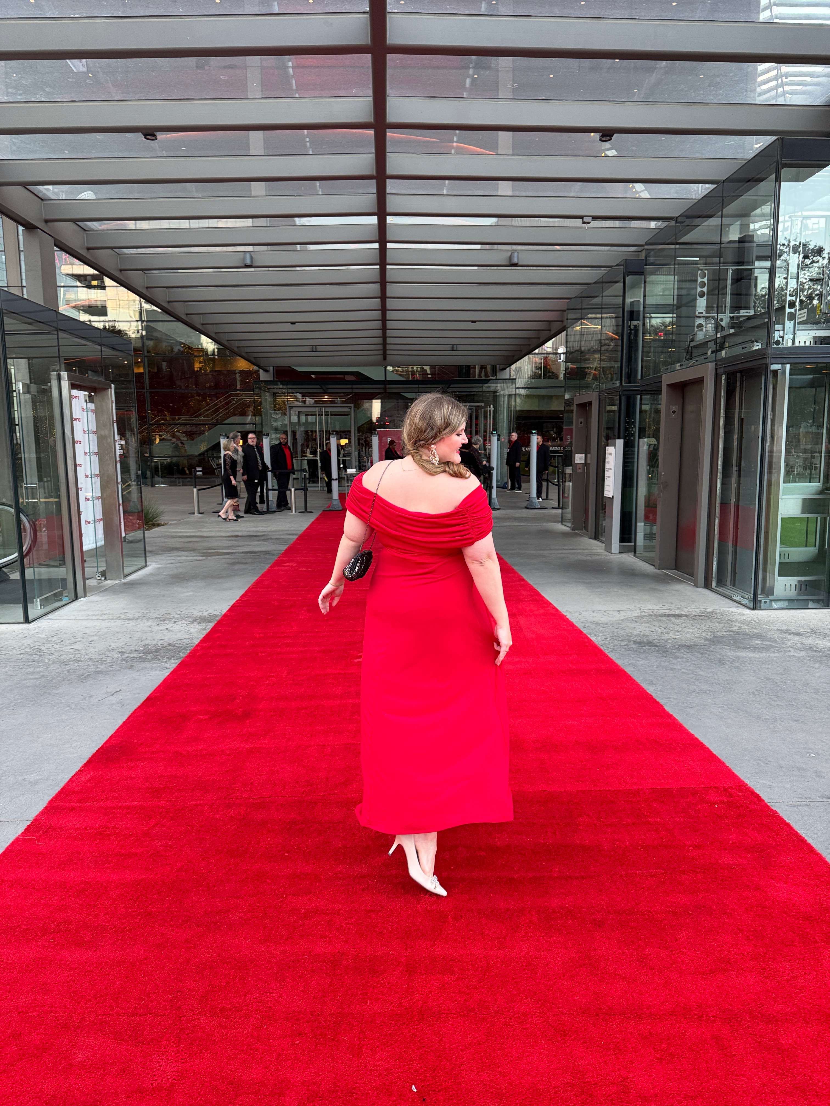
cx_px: 415
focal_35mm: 24
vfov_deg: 71.6
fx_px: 767
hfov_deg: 56.8
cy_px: 553
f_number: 1.78
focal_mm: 6.76
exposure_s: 1/117
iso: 200
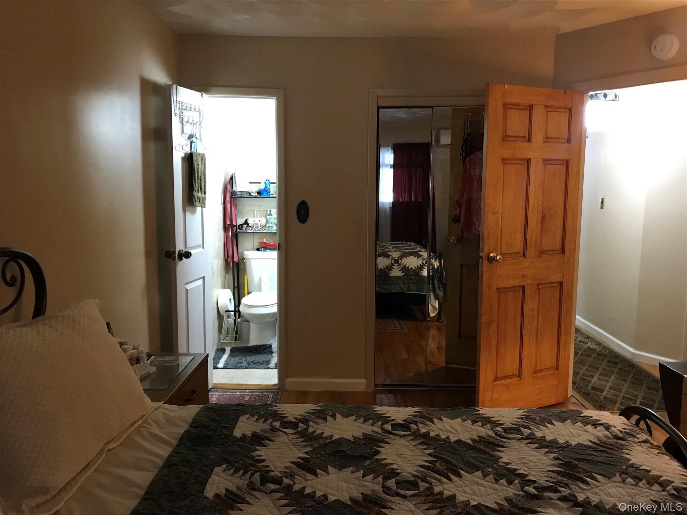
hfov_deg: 63.4
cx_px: 344
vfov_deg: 49.7
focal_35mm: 28
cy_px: 258
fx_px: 556
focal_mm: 3.99
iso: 100
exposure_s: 1/11
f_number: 1.8
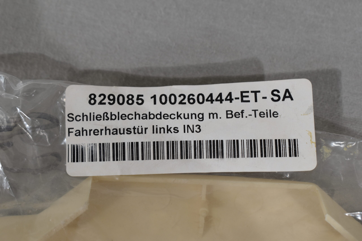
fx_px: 694
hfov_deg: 29.2
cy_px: 120
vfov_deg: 19.7
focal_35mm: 69
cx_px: 181
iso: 320
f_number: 8
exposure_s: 1/60
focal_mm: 46
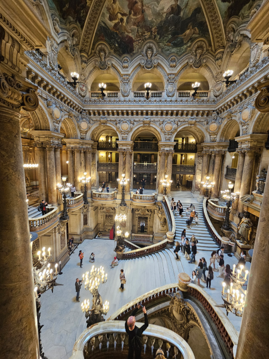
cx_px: 134
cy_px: 180
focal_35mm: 13
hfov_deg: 89.9
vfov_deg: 106.2
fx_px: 135
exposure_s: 1/33
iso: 500
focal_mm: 2.2
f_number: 2.2
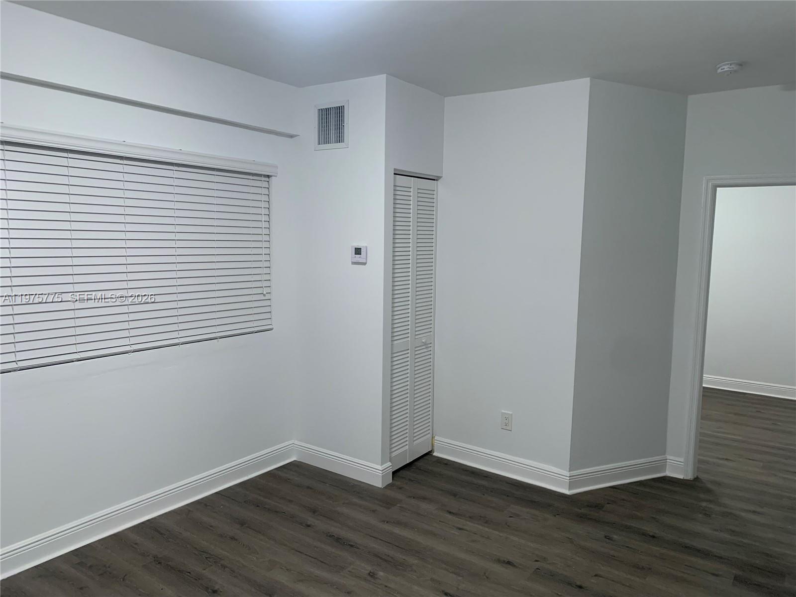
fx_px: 598
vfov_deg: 53.1
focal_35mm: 26
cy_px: 298
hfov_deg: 67.3
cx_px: 398
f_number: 1.8
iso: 200
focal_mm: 4.25
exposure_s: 1/60
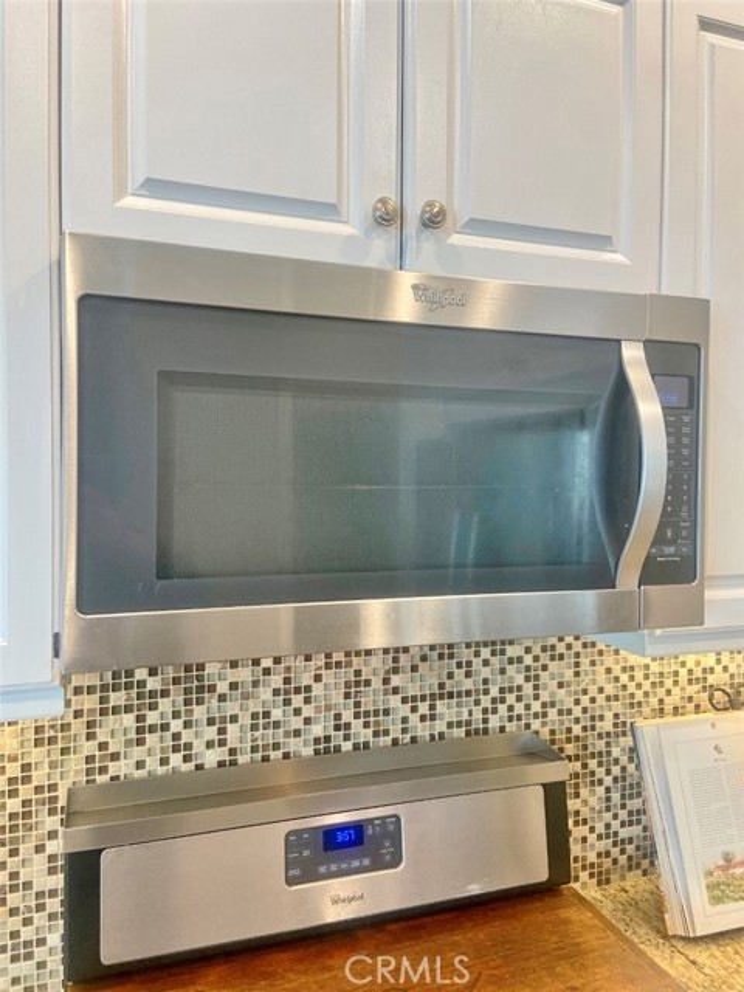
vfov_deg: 67.3
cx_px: 372
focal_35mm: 26
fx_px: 745
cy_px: 496
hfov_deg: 53.1
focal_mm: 4.25
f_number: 1.8
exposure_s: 1/120
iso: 125
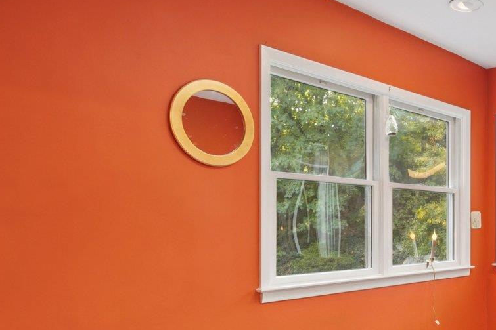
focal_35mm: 38
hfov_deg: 42.8
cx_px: 509
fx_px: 523
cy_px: 224
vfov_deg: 34.7
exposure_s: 1/8
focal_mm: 14
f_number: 8
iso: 400
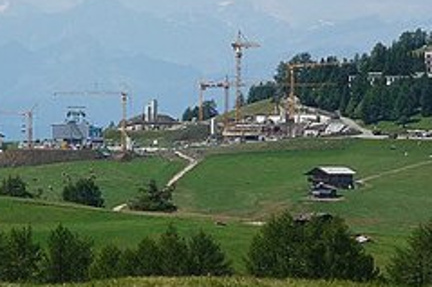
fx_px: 5840
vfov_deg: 2.8
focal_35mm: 487
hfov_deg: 4.2
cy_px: 103
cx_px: 192
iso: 100
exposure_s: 1/640
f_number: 4.9
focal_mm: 47
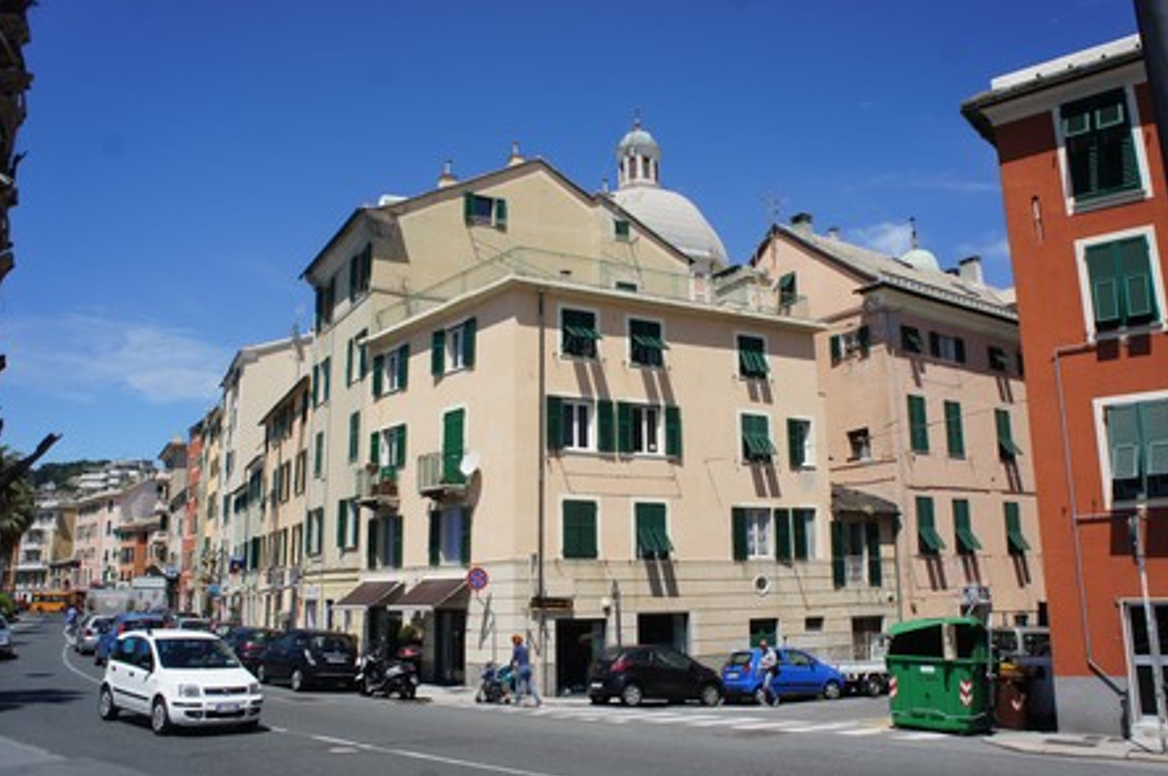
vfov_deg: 46.3
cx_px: 597
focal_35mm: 28
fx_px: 907
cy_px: 400
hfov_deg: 65.5
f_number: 7.1
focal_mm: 18
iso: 200
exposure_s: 1/640
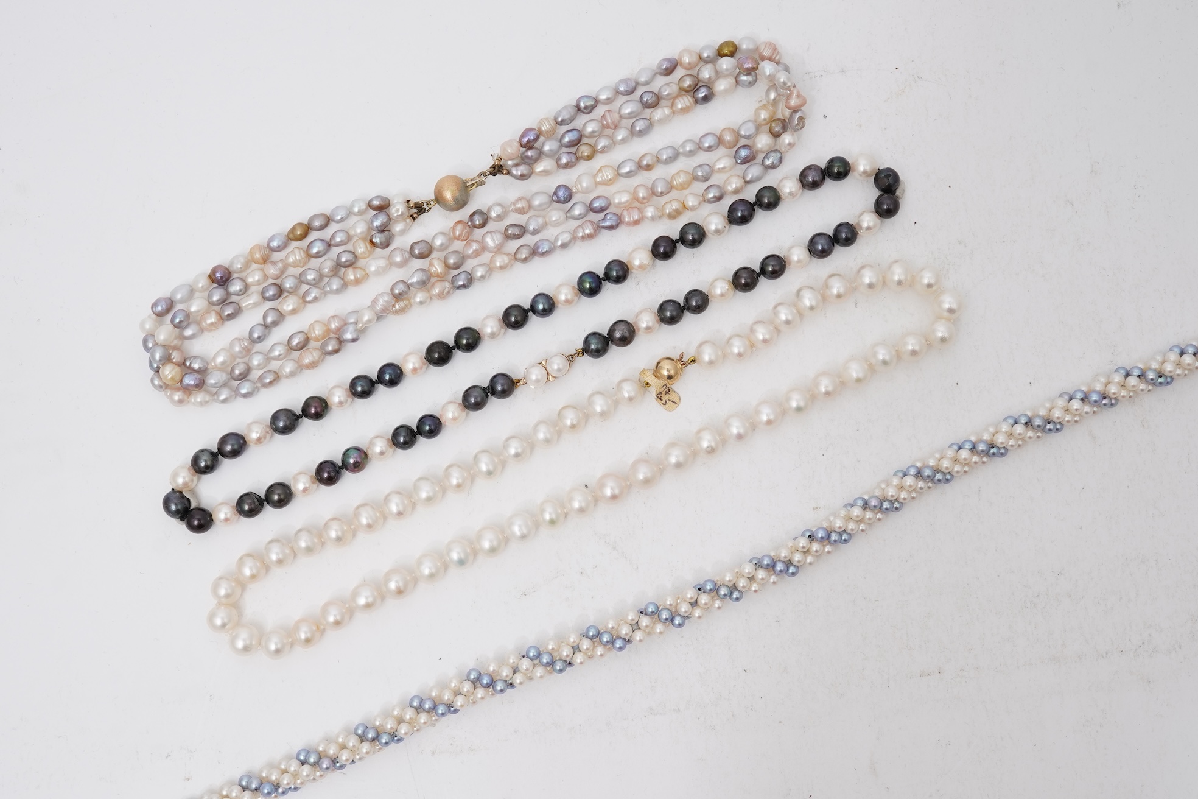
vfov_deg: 29.9
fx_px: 1497
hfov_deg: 43.6
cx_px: 599
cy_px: 400
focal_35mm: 45
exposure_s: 1/125
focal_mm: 30
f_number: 16
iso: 320
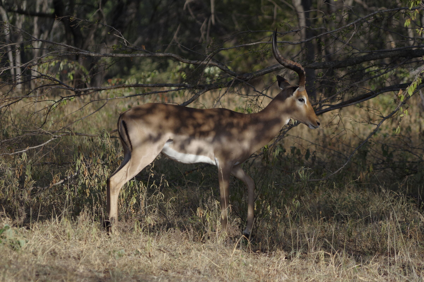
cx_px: 212
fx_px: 3707
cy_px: 141
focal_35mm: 315
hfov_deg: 6.5
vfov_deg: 4.4
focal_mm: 210
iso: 500
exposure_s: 1/2500
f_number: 5.6
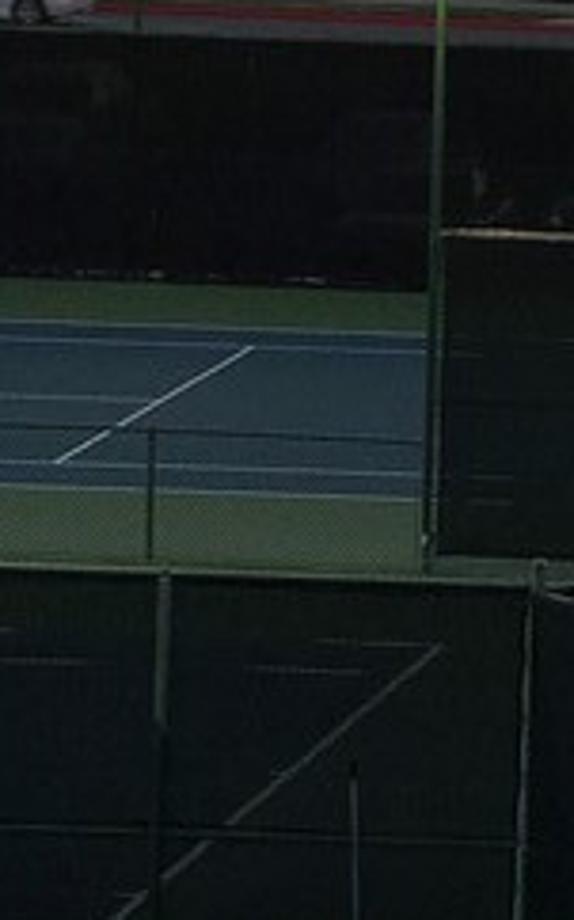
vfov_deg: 8.9
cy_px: -65
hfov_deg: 5.4
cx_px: 1425
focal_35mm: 233
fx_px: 5839
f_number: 2.4
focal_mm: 6
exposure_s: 1/120
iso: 16
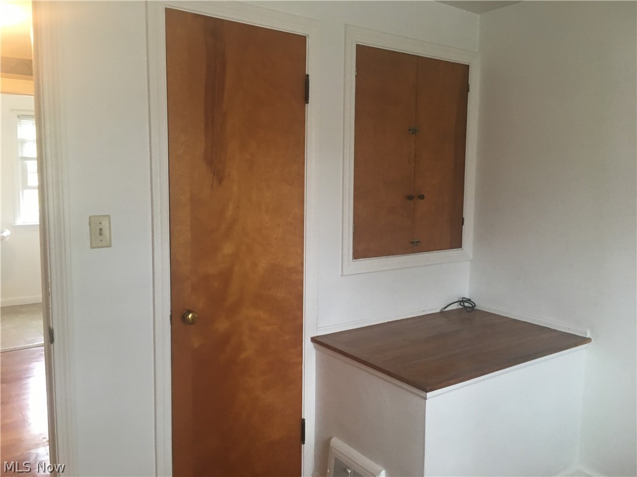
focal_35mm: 29
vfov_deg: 48.2
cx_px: 318
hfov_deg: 61.7
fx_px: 534
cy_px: 238
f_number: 2.2
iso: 80
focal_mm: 4.15
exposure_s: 1/17
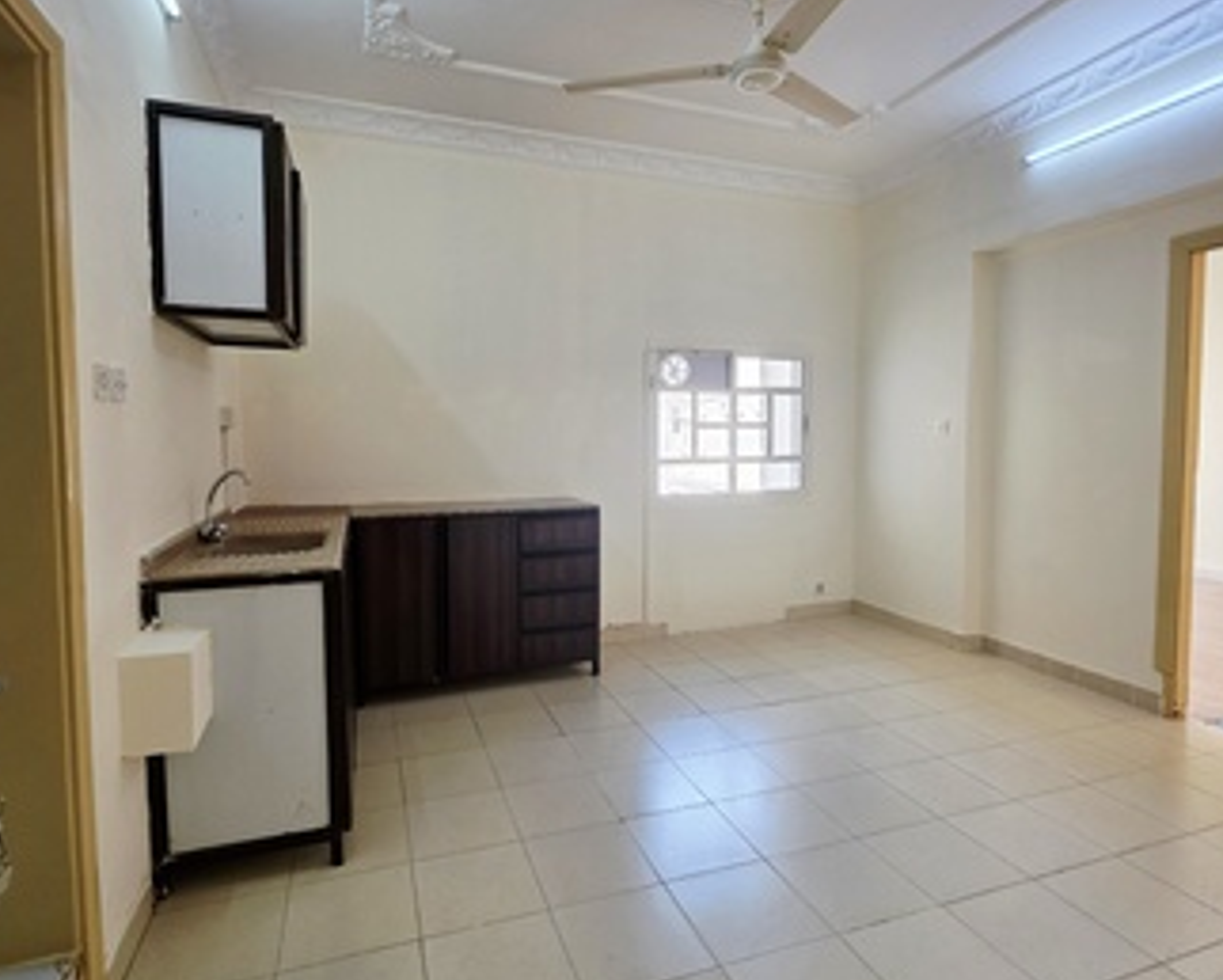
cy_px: 465
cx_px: 591
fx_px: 652
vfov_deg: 73.8
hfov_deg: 86.3
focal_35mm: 18
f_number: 1.9
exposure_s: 1/101
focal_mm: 2.2
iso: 100
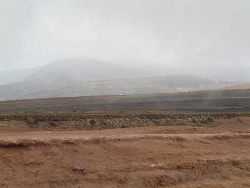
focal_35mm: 104
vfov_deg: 14.2
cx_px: 125
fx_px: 751
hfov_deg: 18.9
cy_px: 94
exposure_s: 1/320
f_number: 5.6
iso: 100
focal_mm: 17
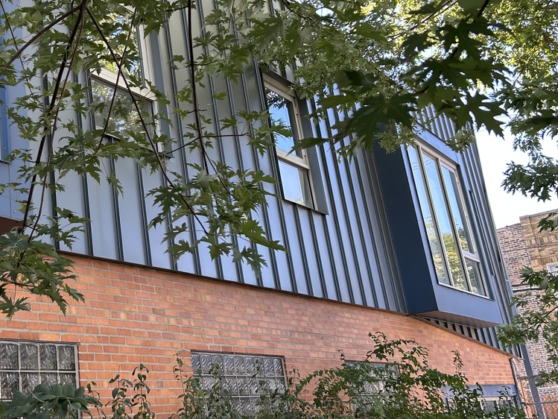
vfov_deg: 29.0
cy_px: 155
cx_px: 124
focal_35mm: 50
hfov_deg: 37.0
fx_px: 806
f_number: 1.5
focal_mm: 5.7
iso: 40
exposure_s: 1/255
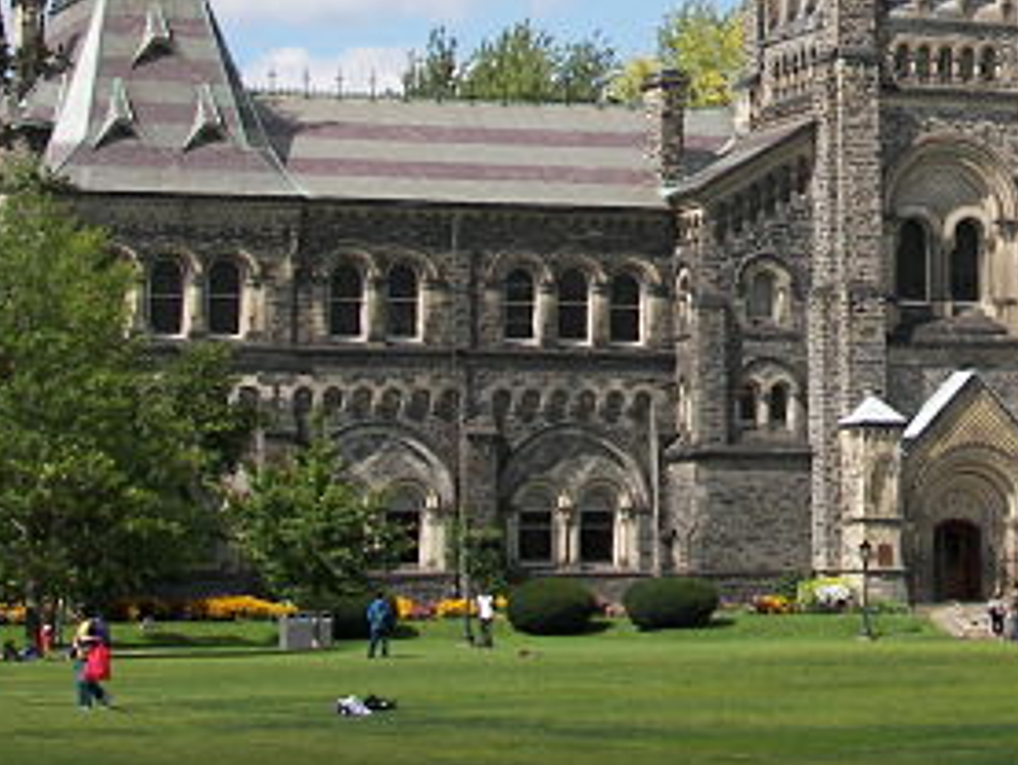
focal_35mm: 145
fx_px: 4266
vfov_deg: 10.2
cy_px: 110
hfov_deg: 13.4
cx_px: 1000
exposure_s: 1/800
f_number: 2.8
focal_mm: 11.2
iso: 50
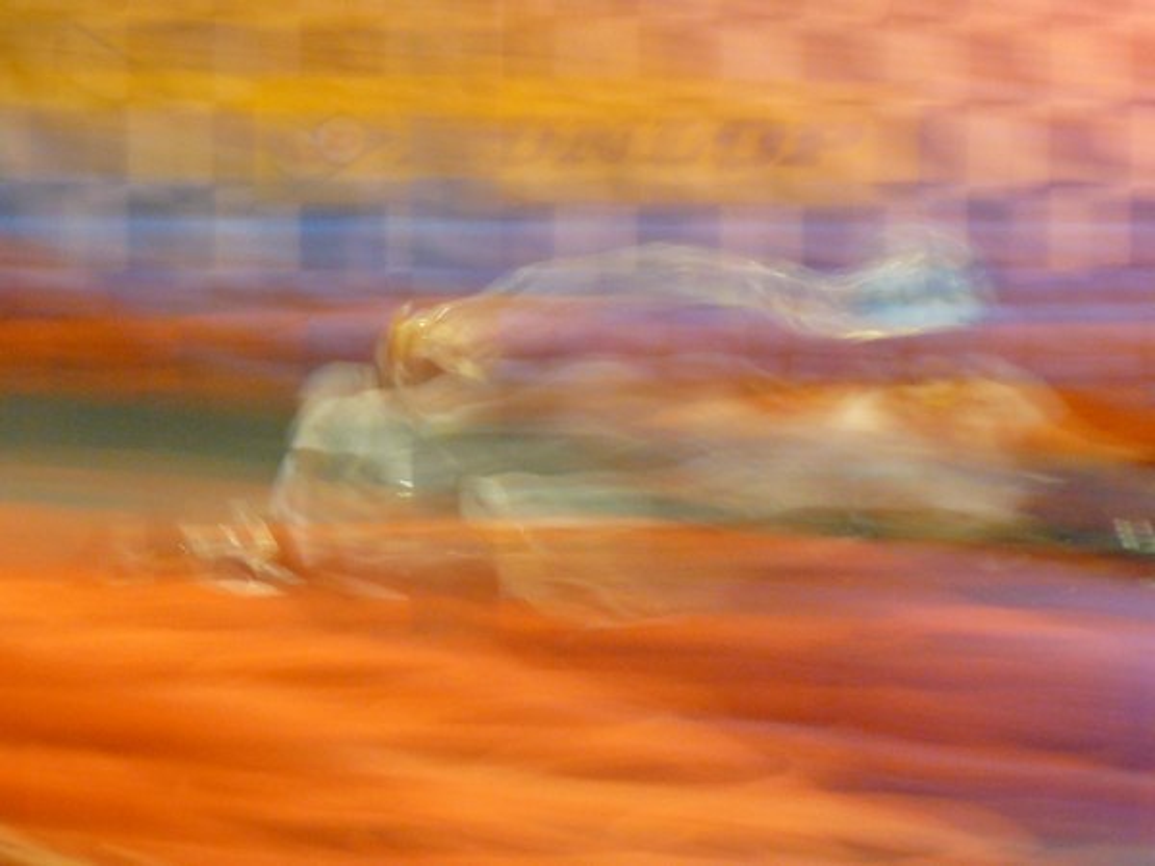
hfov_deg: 14.1
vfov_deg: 10.6
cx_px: 578
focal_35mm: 140
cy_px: 433
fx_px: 4671
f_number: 3.2
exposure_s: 1
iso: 200
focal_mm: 15.5
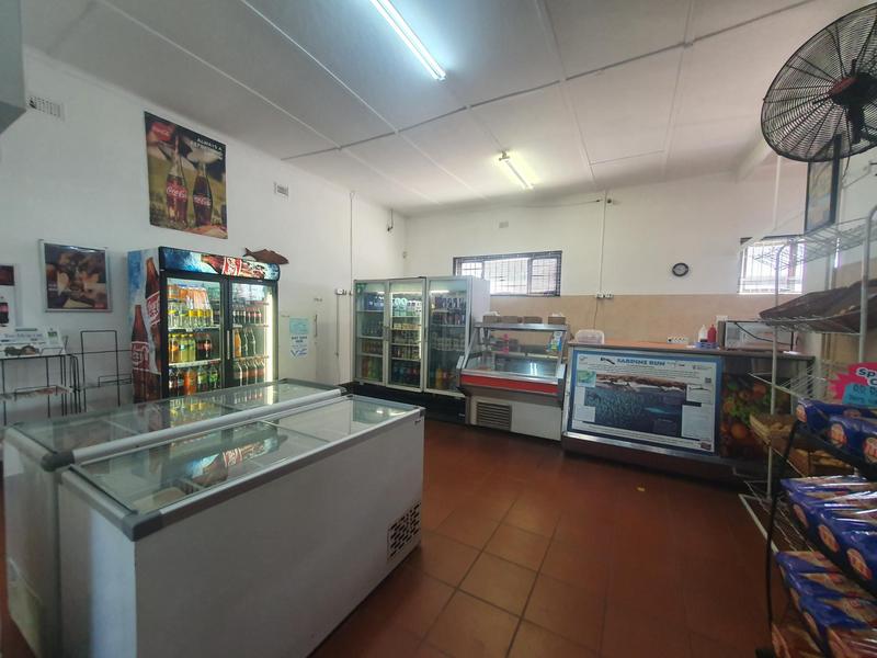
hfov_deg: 106.2
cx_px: 438
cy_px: 329
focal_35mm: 13
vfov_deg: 89.9
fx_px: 329
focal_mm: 1.8
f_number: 2.2
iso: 160
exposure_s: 1/50
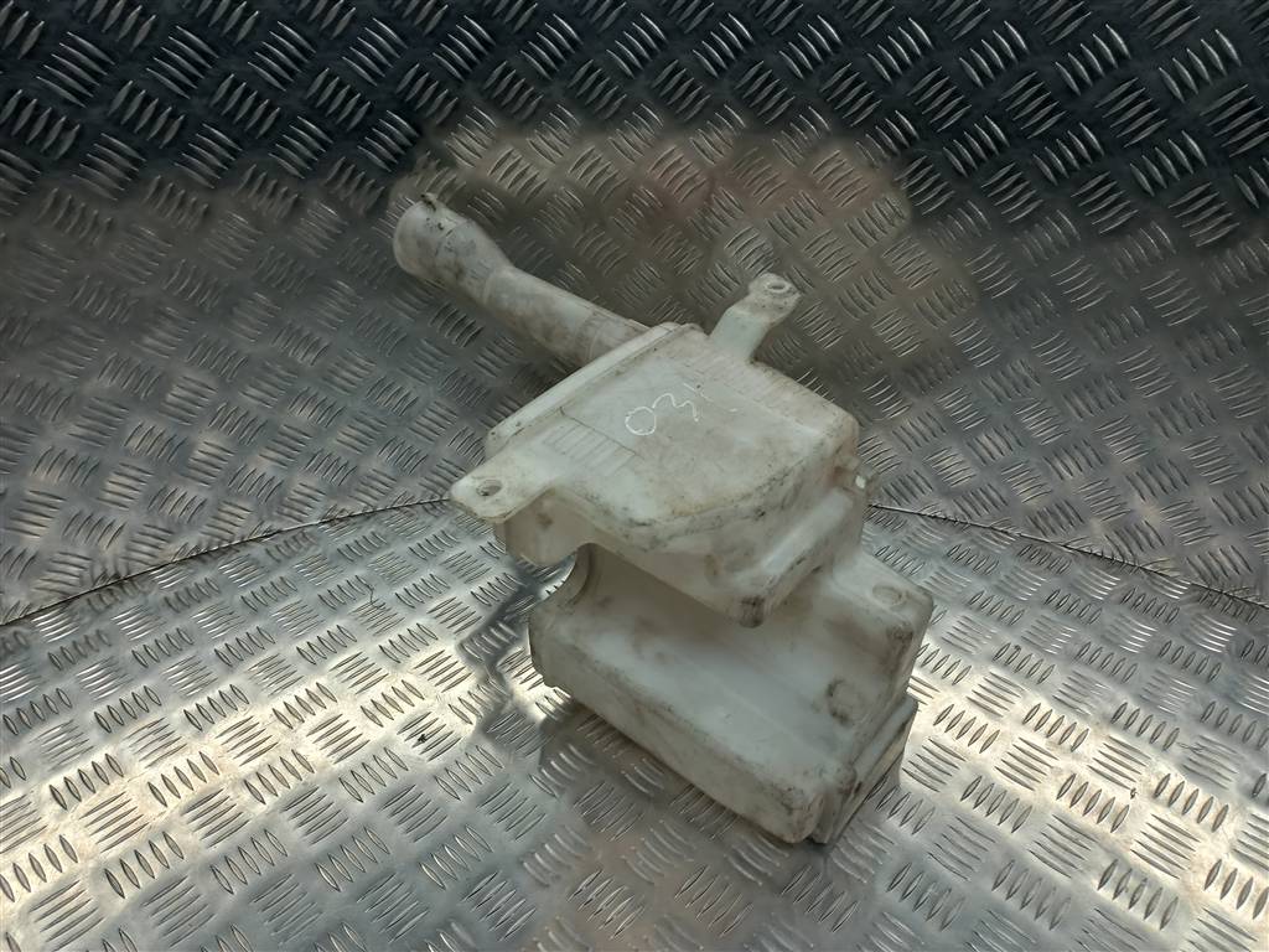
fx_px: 916
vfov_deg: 54.9
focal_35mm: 25
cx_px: 634
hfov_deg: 69.4
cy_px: 476
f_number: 1.8
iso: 50
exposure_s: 1/50
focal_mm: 4.6
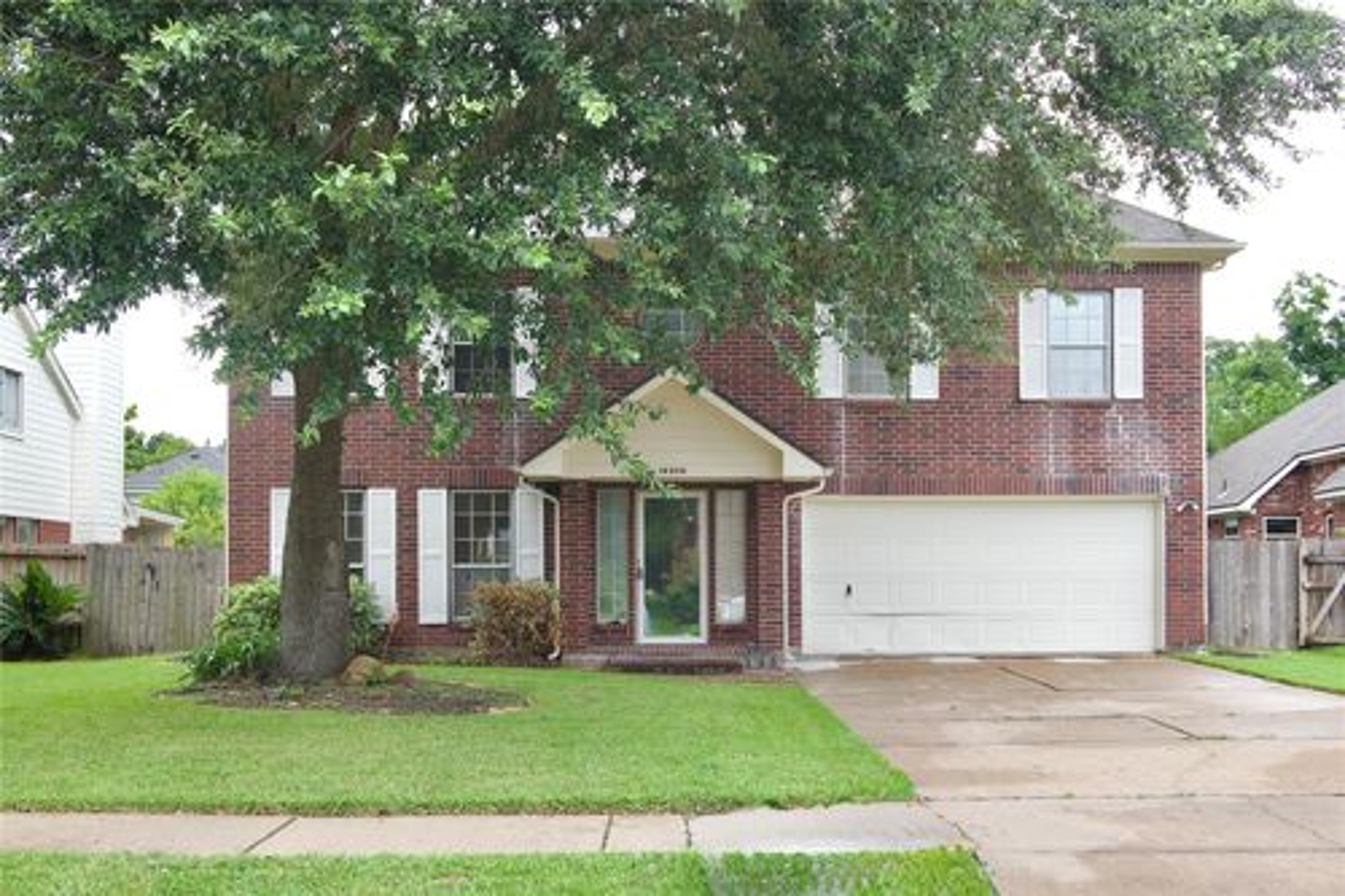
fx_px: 1270
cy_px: 448
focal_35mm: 34
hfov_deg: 55.8
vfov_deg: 38.9
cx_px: 672
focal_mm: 34
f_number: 14
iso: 250
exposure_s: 1/25
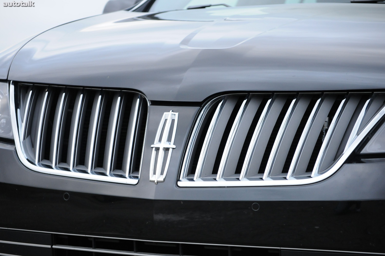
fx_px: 1202
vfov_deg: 12.1
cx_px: 192
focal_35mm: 112
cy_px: 128
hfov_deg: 18.2
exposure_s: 1/125
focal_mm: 75
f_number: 4.2
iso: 1000
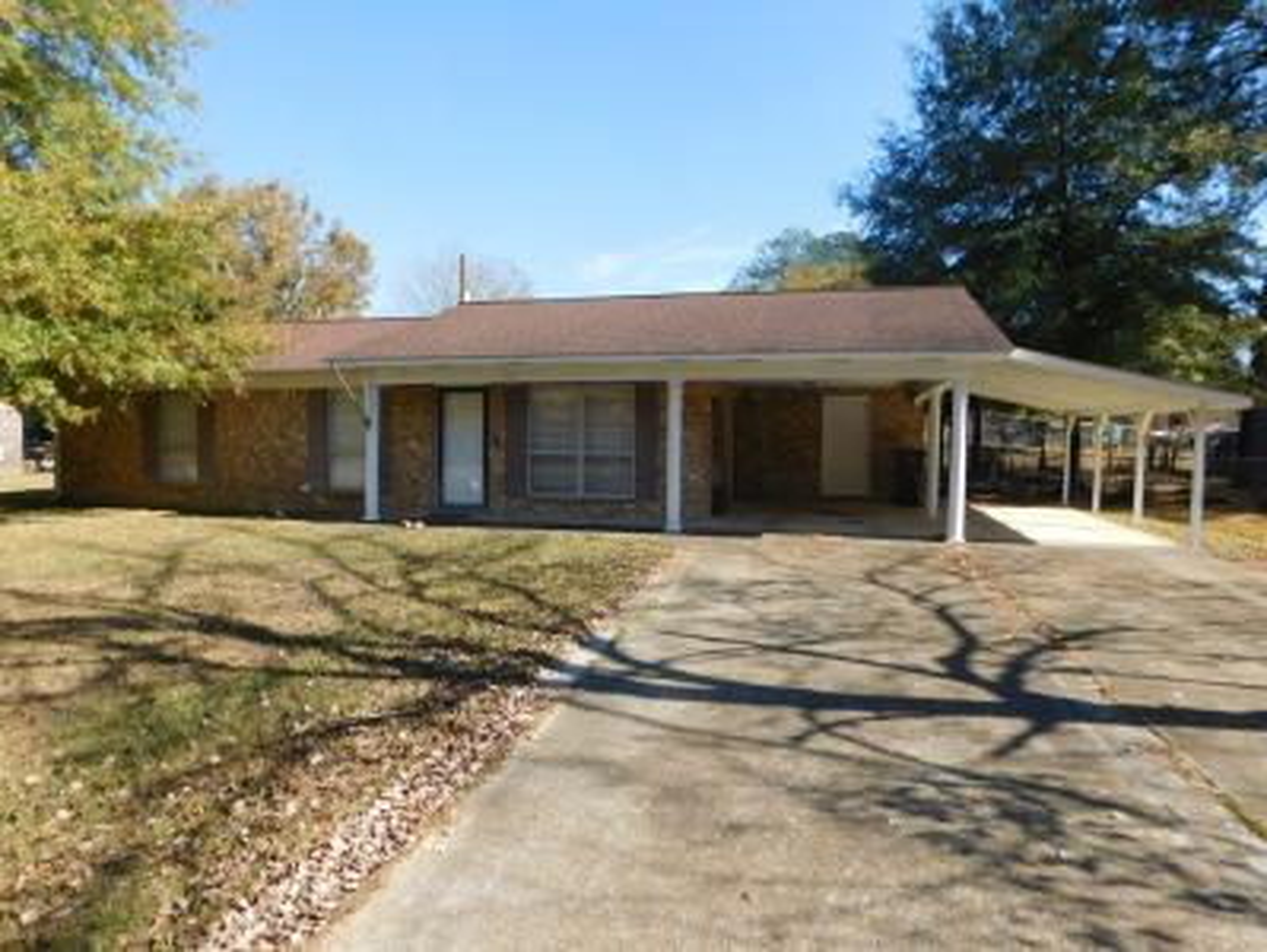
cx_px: 634
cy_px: 476
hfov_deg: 73.9
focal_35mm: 23
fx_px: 843
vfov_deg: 59.0
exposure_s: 1/800
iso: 125
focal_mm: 4
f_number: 3
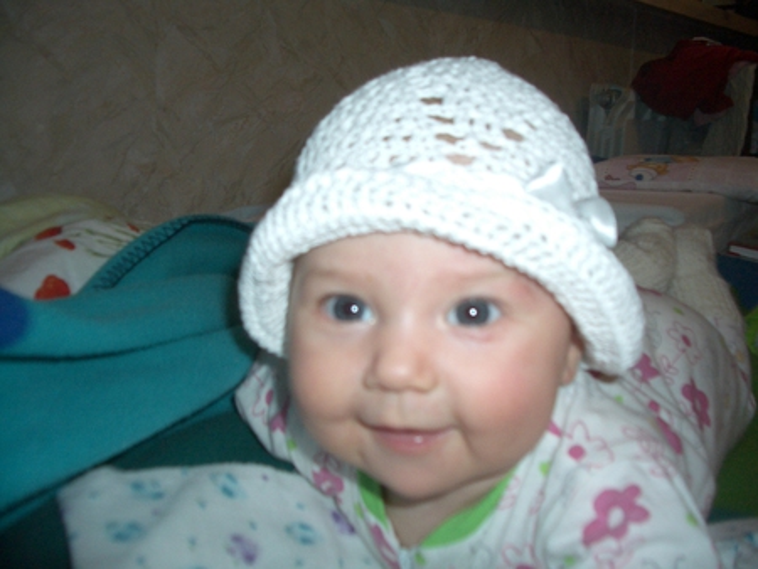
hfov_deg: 52.6
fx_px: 767
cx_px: 379
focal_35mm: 35
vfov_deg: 40.7
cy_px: 284
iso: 100
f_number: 2.6
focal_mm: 5.8
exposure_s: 1/60
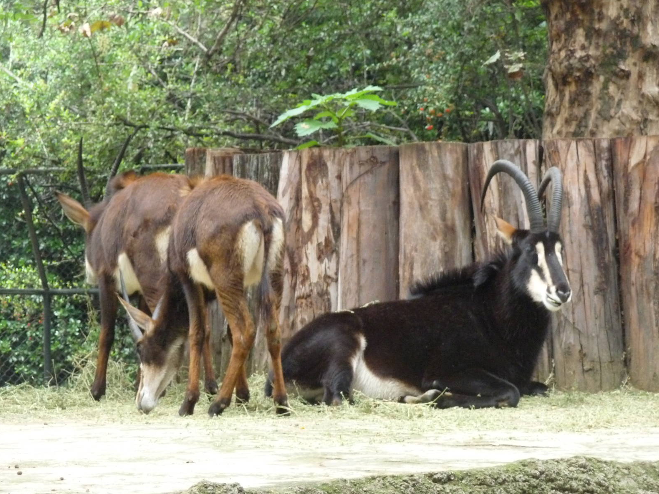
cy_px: 247
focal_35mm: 190
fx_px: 3617
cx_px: 329
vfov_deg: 7.8
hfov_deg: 10.4
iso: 640
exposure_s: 1/160
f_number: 4.8
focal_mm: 32.3
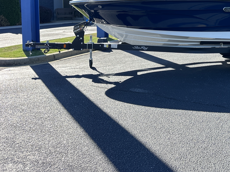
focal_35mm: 45
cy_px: 17
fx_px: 299
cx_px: 208
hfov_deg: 39.0
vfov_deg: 30.7
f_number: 1.78
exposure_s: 1/943
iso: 80
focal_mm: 6.86
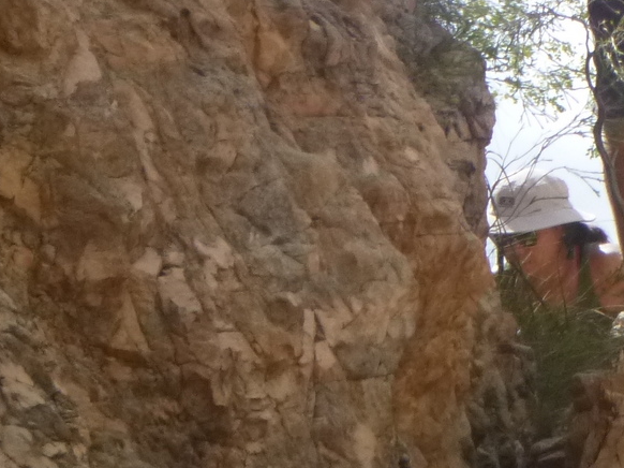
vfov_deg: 4.5
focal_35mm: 330
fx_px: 5946
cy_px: -175
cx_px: 559
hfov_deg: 6.0
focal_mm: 18
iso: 250
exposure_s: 1/500
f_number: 5.7
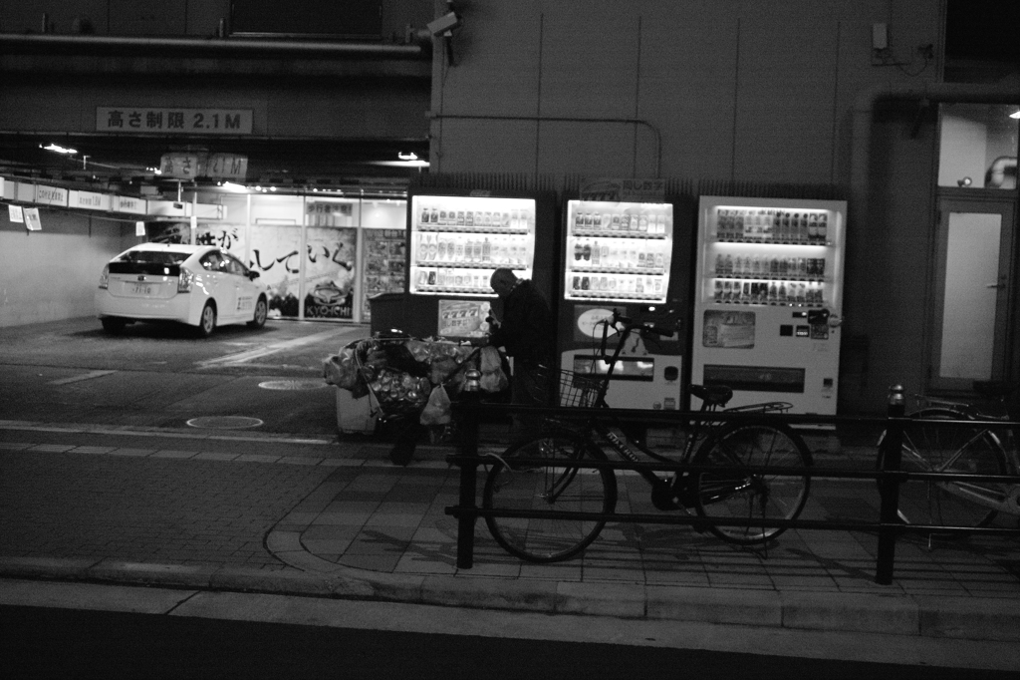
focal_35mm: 41
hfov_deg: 47.4
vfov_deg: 32.6
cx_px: 510
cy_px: 340
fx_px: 1161
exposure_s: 1/100
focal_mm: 24.2
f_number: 2.8
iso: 800
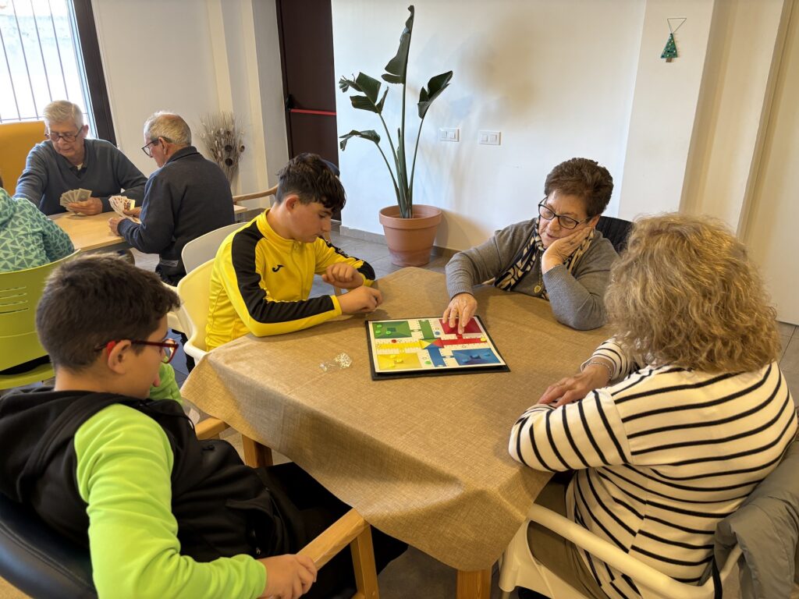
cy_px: 300
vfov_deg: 53.1
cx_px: 400
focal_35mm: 26
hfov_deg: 67.3
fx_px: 600
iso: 125
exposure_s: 1/60
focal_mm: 5.96
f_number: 1.6
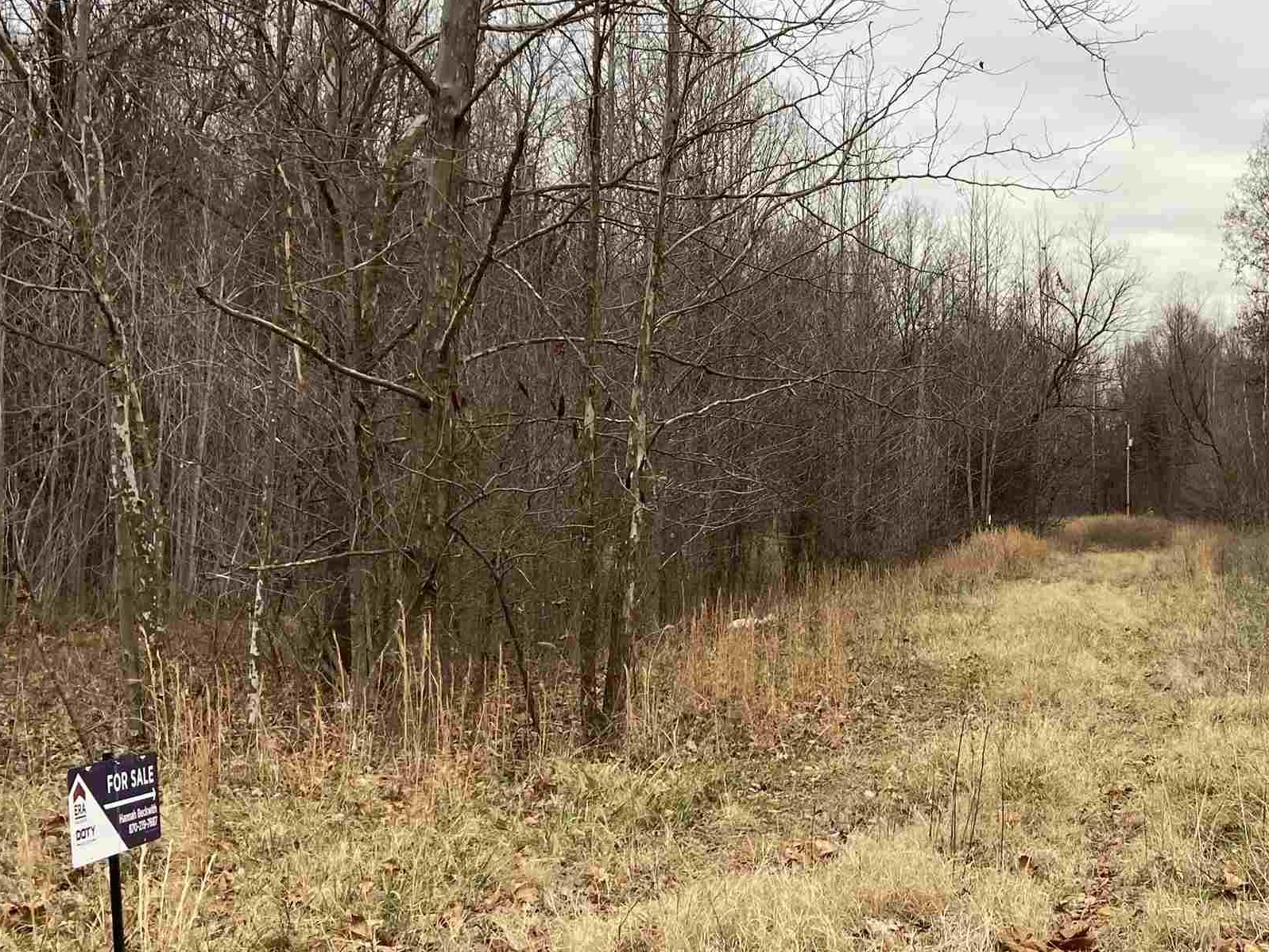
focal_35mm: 50
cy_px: 482
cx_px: 996
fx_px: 1833
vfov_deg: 29.1
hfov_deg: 37.0
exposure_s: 1/369
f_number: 1.8
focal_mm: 4.25
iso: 32
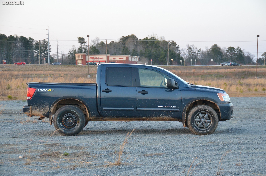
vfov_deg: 16.2
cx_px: 133
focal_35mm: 84
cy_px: 88
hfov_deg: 24.2
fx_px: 619
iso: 1600
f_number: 4.8
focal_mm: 56
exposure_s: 1/250
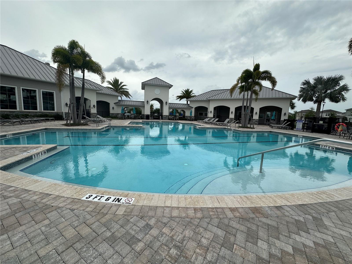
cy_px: 132
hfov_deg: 102.1
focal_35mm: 14
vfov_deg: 85.7
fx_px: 142
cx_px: 176
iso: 50
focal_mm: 2.22
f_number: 2.2
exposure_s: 1/2257
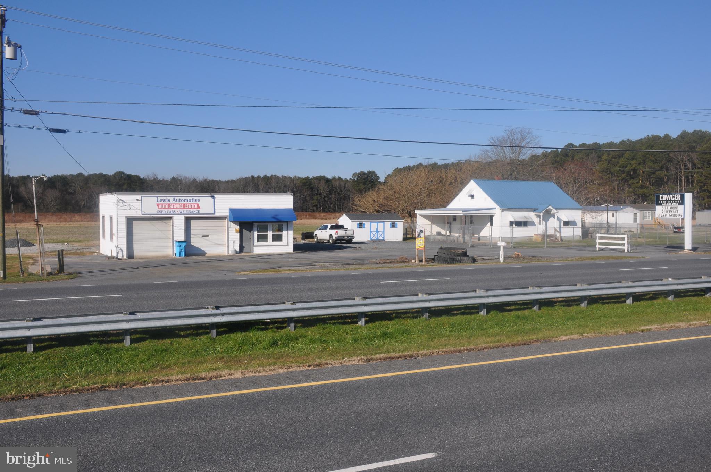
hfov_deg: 55.2
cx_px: 356
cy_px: 236
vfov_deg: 38.3
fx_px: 681
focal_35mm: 34
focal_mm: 23
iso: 200
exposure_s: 1/200
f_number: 14
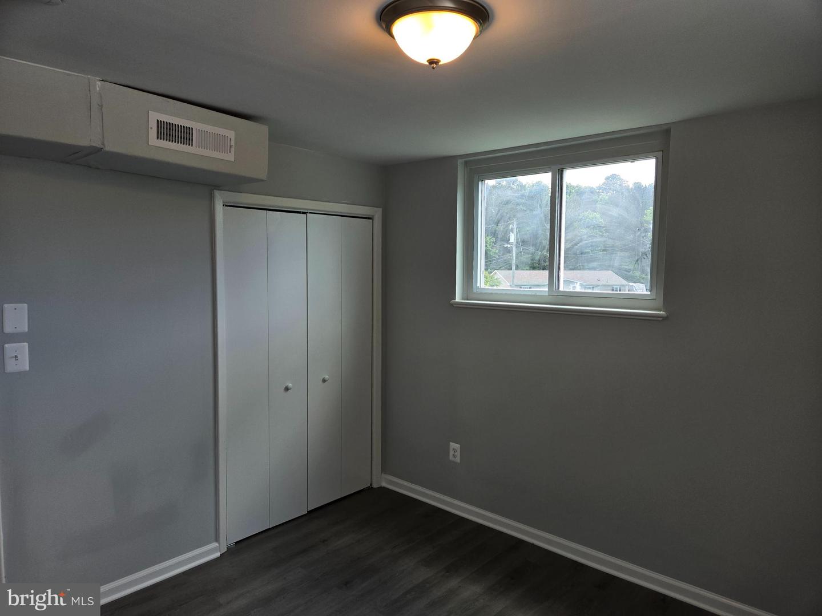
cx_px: 411
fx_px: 546
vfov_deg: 58.9
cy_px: 308
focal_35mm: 23
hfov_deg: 73.9
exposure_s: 1/121
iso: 25
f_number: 1.8
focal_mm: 5.4
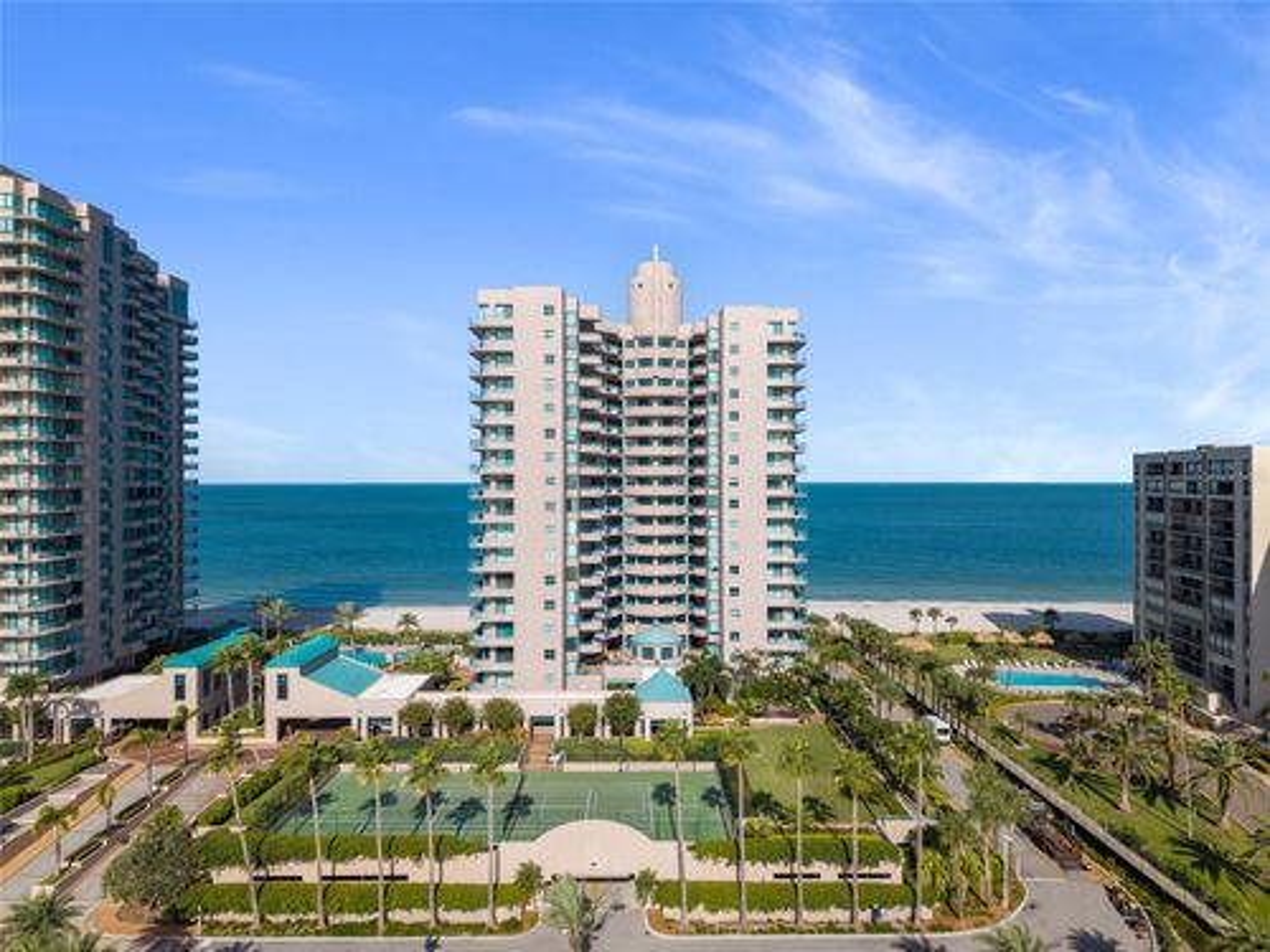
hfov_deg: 71.6
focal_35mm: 24
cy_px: 476
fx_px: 881
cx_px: 635
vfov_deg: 56.8
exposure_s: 1/160
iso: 100
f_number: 1.8
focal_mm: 8.67
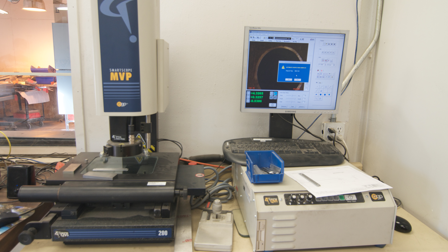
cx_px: 220
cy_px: 118
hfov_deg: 75.1
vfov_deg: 46.7
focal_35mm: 25
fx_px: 292
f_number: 5
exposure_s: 1/80
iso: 500
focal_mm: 15
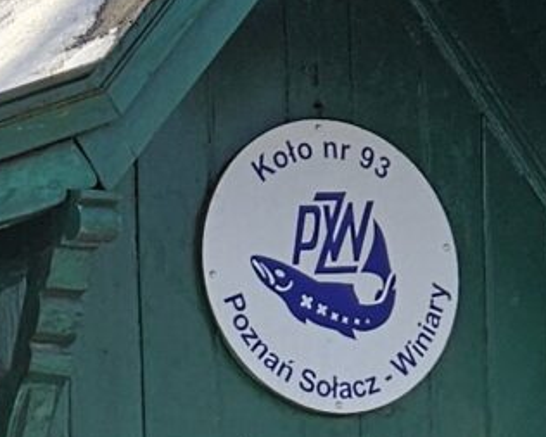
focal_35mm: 182
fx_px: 2942
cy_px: 793
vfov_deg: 8.2
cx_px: -247
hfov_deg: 10.3
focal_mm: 5.4
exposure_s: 1/816
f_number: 1.8
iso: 25
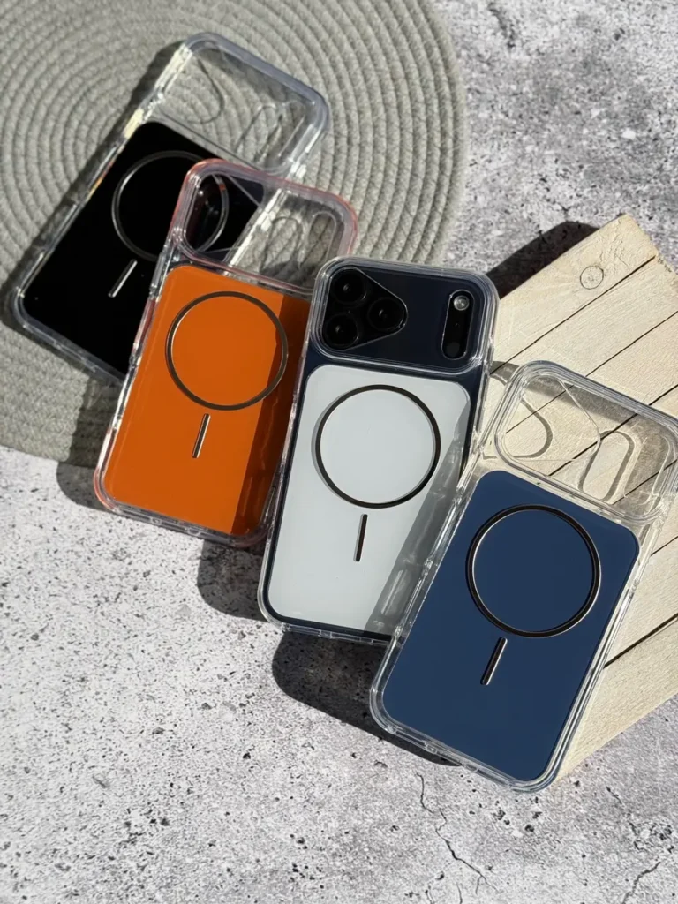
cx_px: 339
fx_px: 1254
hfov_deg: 30.3
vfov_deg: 39.7
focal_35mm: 48
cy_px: 452
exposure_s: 1/7143
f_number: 1.78
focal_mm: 6.76
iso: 80
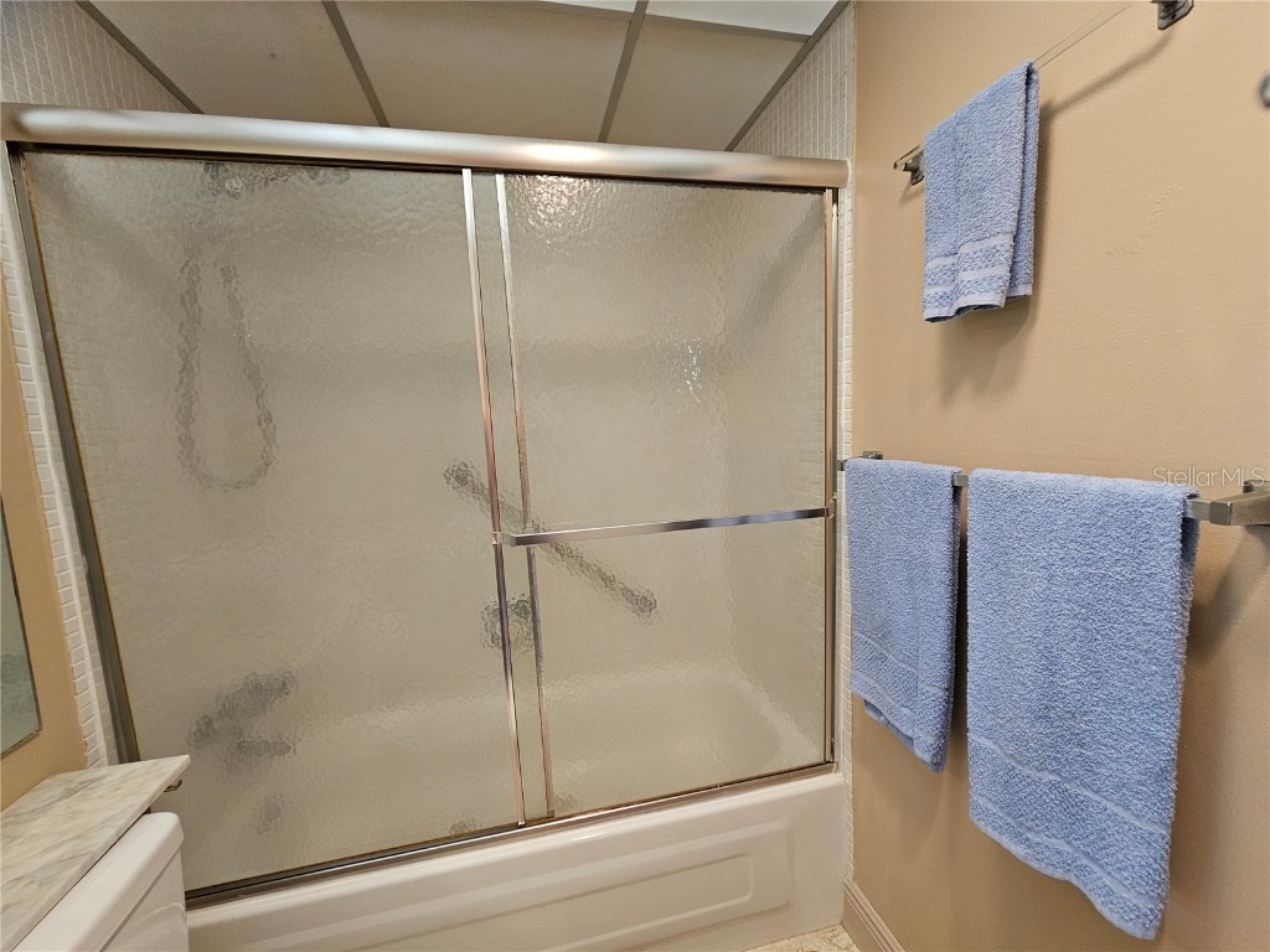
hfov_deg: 106.2
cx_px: 635
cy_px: 476
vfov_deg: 89.9
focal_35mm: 13
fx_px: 477
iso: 250
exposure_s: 1/60
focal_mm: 2.2
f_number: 2.2
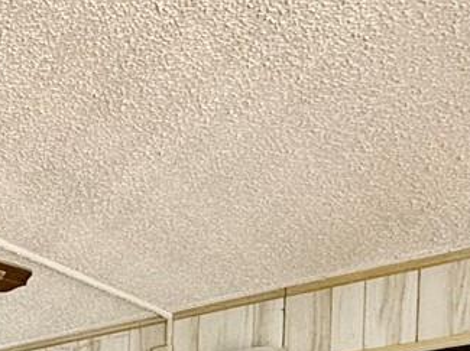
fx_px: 936
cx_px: -64
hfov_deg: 25.8
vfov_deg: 17.1
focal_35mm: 69
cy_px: 646
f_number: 2.2
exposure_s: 1/60
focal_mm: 2.22
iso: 320
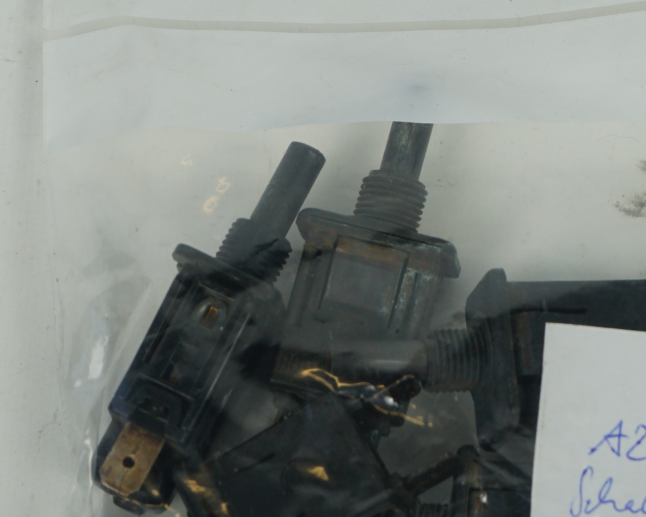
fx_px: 3308
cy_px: -6
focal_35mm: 173
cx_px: 596
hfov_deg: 11.1
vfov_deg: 8.9
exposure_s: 1/200
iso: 200
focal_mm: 53
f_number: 7.1
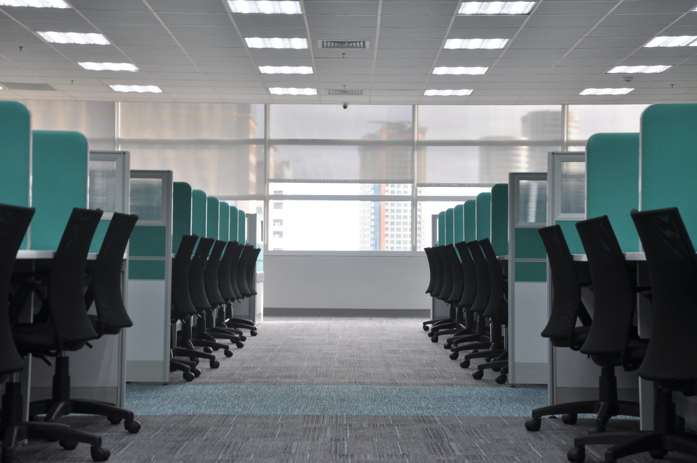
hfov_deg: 27.0
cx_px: 348
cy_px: 232
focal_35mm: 75
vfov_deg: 18.1
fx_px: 1450
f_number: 9
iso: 200
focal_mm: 50
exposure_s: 1/13
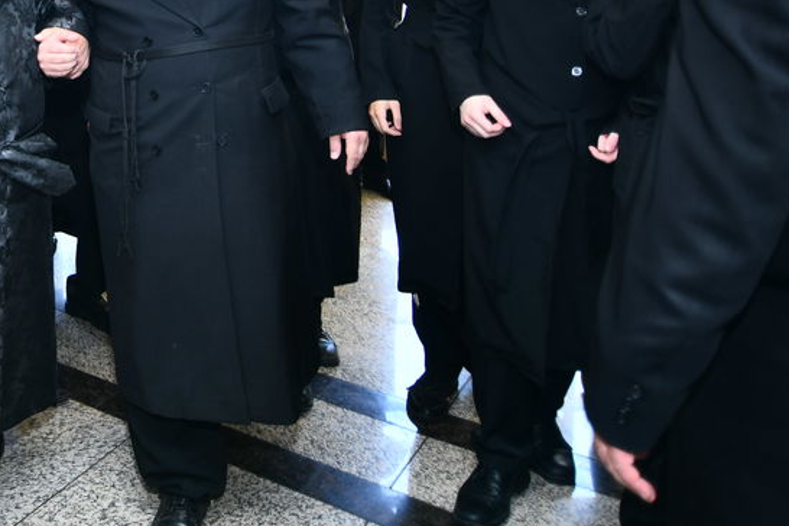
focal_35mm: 41
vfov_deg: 30.0
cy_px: -18
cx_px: -7
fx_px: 899
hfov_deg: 41.1
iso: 160
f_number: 7.1
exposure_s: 1/100
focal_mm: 16
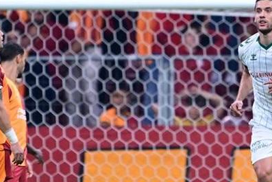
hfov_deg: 1.6
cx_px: 214
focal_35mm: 1256
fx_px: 9493
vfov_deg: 1.1
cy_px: 103
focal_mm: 400
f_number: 2.8
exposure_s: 1/1600
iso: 2000
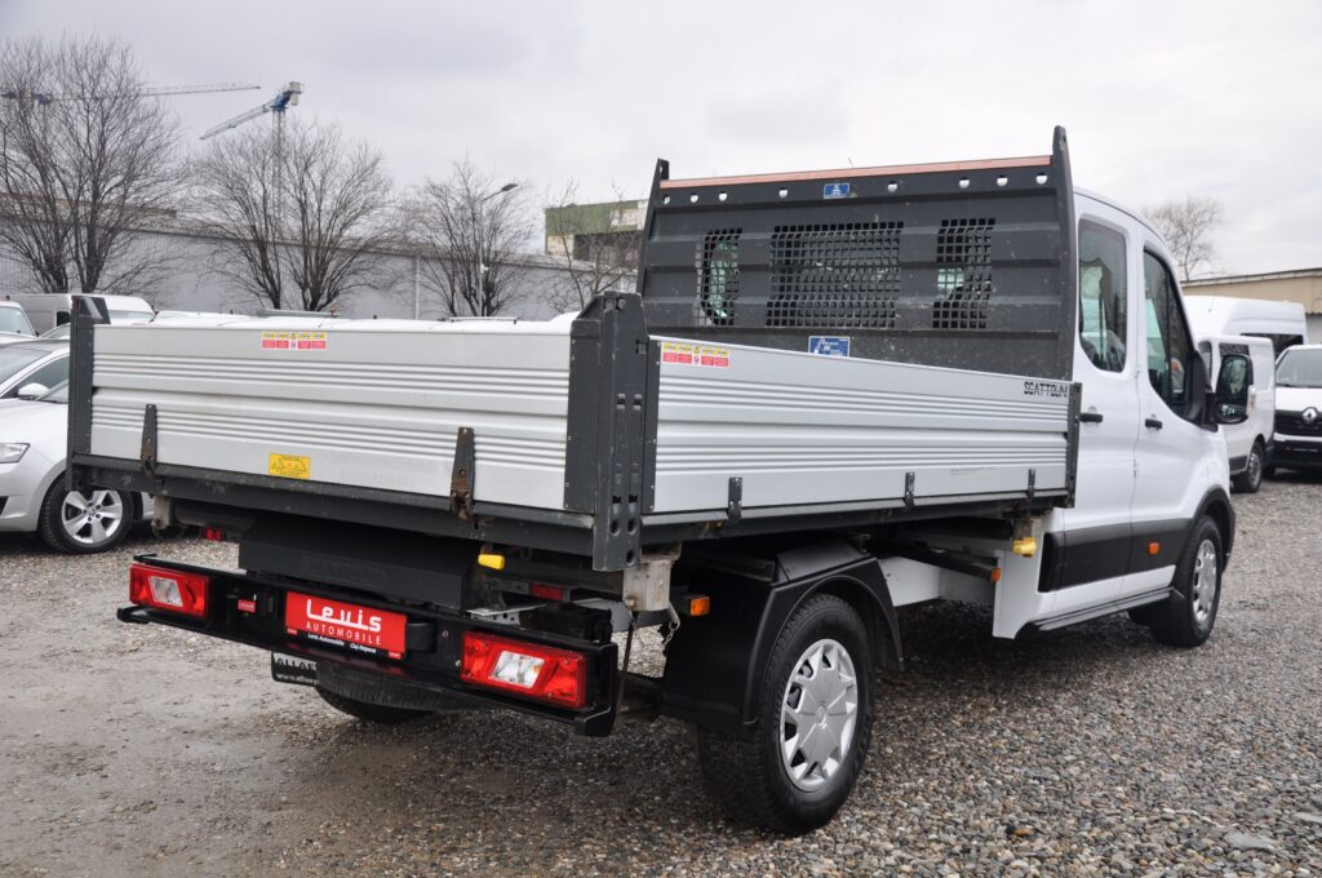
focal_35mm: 38
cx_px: 661
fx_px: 1375
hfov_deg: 51.3
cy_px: 439
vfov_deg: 35.4
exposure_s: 1/160
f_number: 7.1
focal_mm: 25
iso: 500
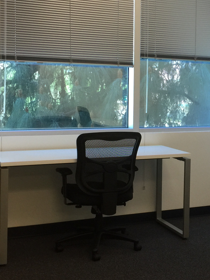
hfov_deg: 23.7
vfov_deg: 32.1
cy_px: 117
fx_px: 485
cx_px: 193
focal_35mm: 60
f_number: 2.2
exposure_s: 1/30
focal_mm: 4.15
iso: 50
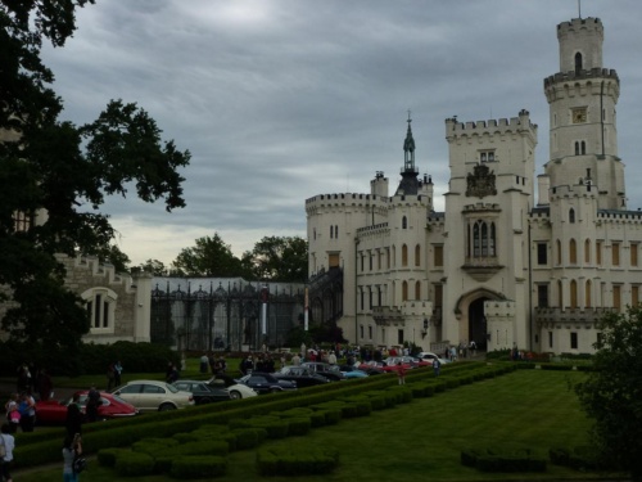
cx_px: 321
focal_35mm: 38
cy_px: 241
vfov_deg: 37.7
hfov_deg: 49.0
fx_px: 705
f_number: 3.8
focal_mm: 6.8
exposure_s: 1/800
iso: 160
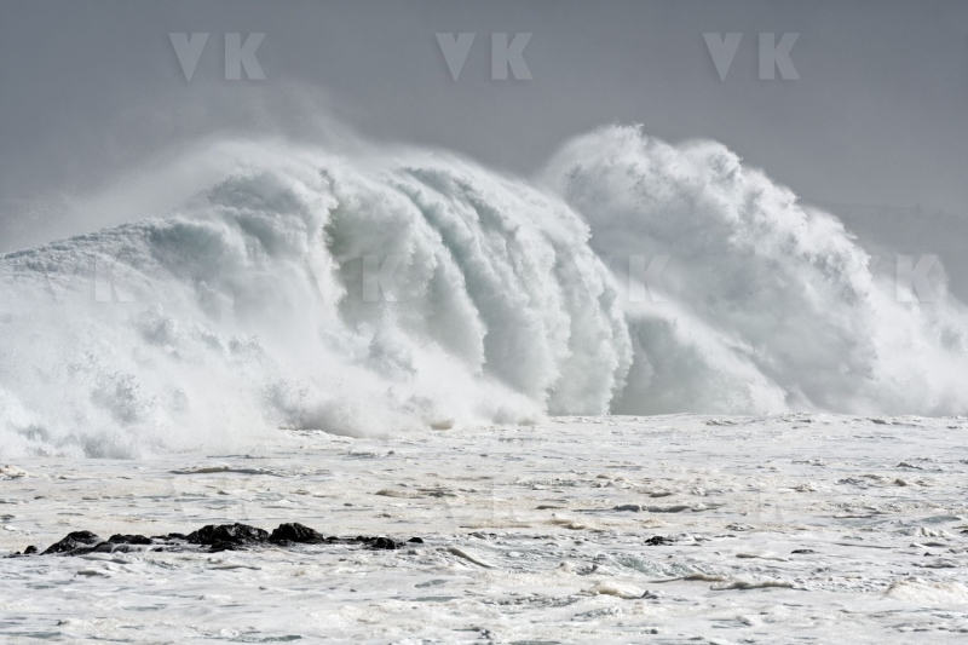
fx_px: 8064
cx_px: 484
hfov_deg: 6.9
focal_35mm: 300
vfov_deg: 4.6
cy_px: 322
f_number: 8
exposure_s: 1/1600
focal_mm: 200
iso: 100
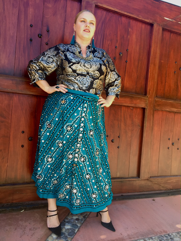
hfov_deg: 48.2
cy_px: 120
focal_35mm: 29
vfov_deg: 61.7
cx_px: 90
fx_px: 202
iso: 32
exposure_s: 1/120
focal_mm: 4.15
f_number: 2.2
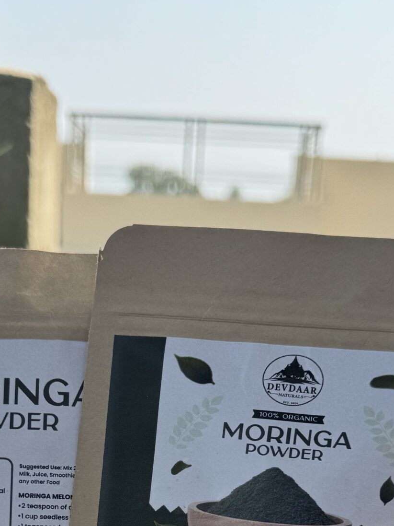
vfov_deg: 31.3
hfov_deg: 26.1
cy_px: 549
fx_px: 850
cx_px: 177
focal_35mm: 56
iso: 80
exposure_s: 1/1597
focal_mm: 6.76
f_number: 1.78
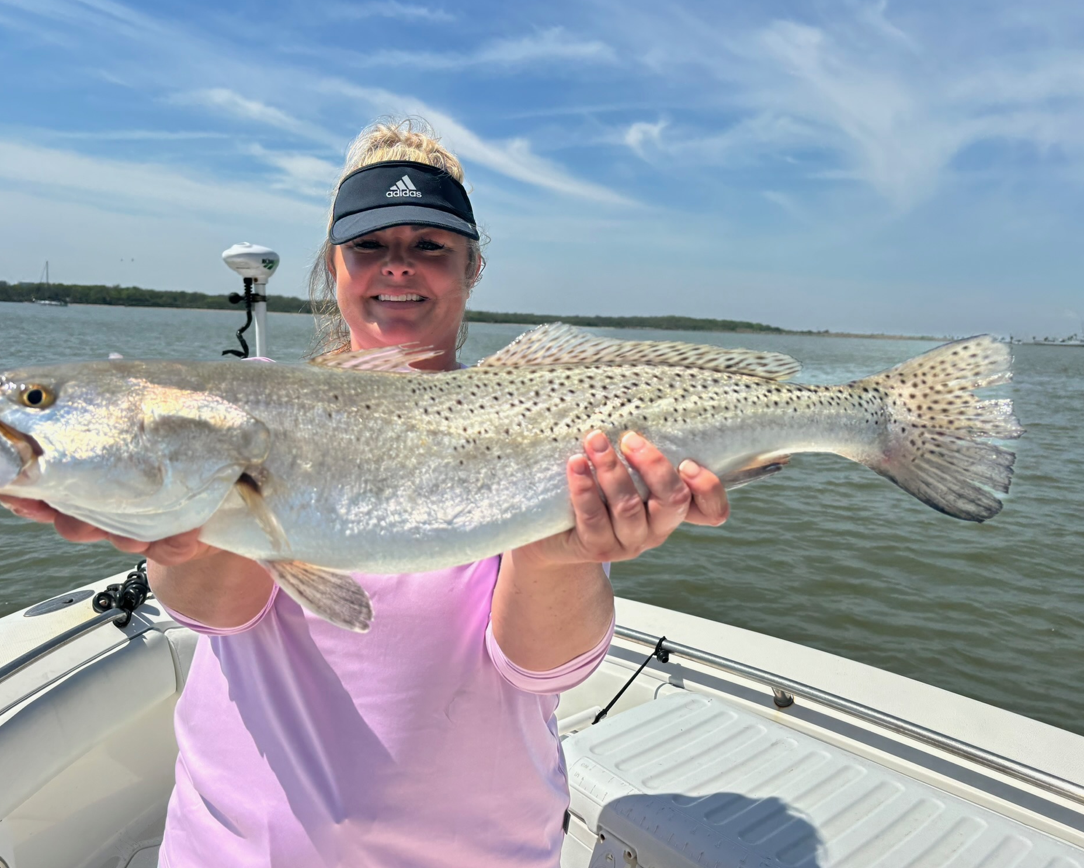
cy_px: 429
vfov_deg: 51.5
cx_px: 489
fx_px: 898
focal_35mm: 28
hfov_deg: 62.1
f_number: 1.6
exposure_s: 1/5076
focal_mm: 5.96
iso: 50
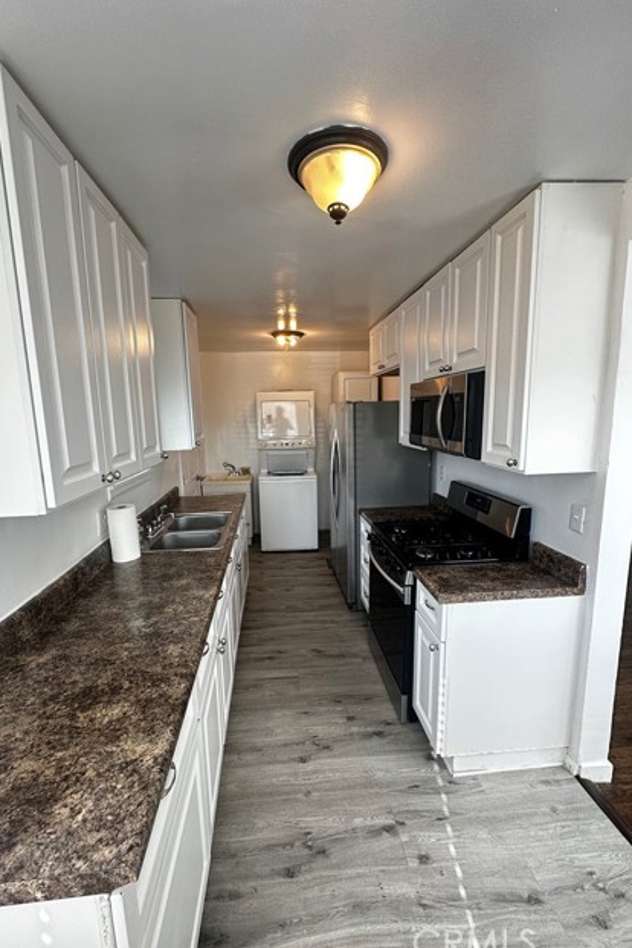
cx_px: 304
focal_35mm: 15
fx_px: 395
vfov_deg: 100.4
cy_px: 476
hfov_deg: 77.3
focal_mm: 2.22
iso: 160
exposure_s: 1/120
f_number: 2.2
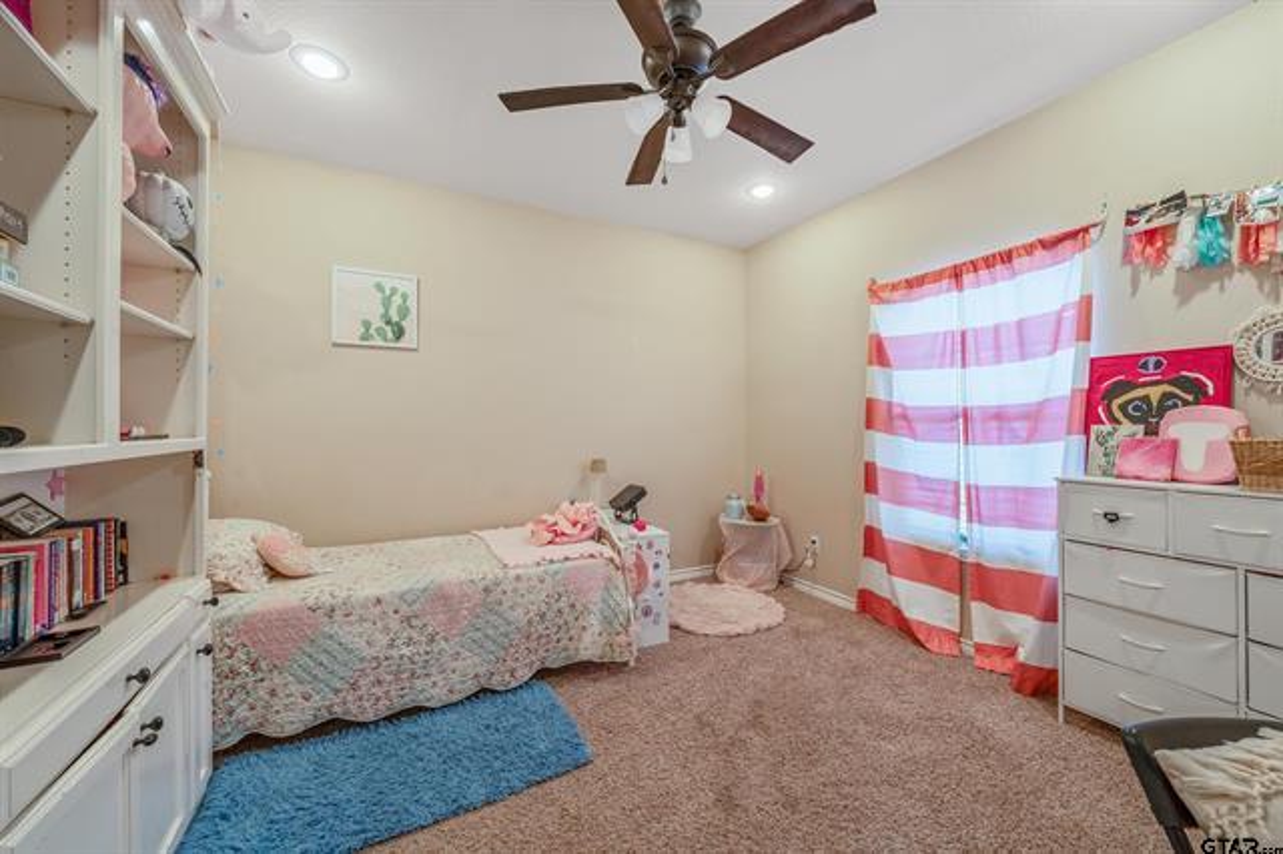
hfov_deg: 104.3
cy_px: 427
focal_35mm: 14
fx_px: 499
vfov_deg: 81.1
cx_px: 642
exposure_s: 1/4
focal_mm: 14
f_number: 8
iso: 800
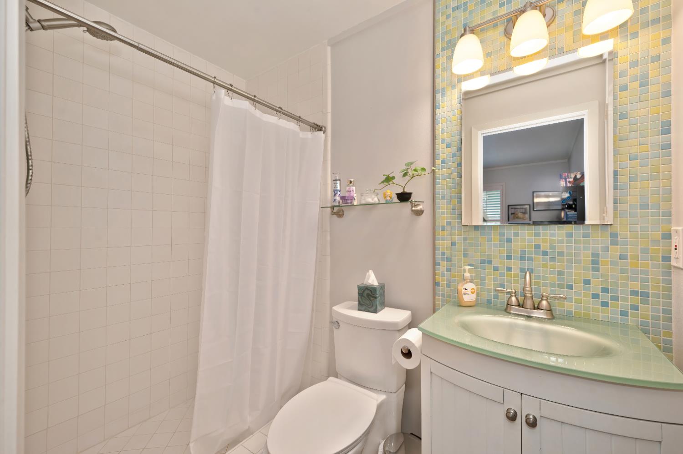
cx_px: 342
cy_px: 227
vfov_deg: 81.1
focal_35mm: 14
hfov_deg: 104.3
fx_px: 265
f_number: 4
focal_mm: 14
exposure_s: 1/60
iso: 500
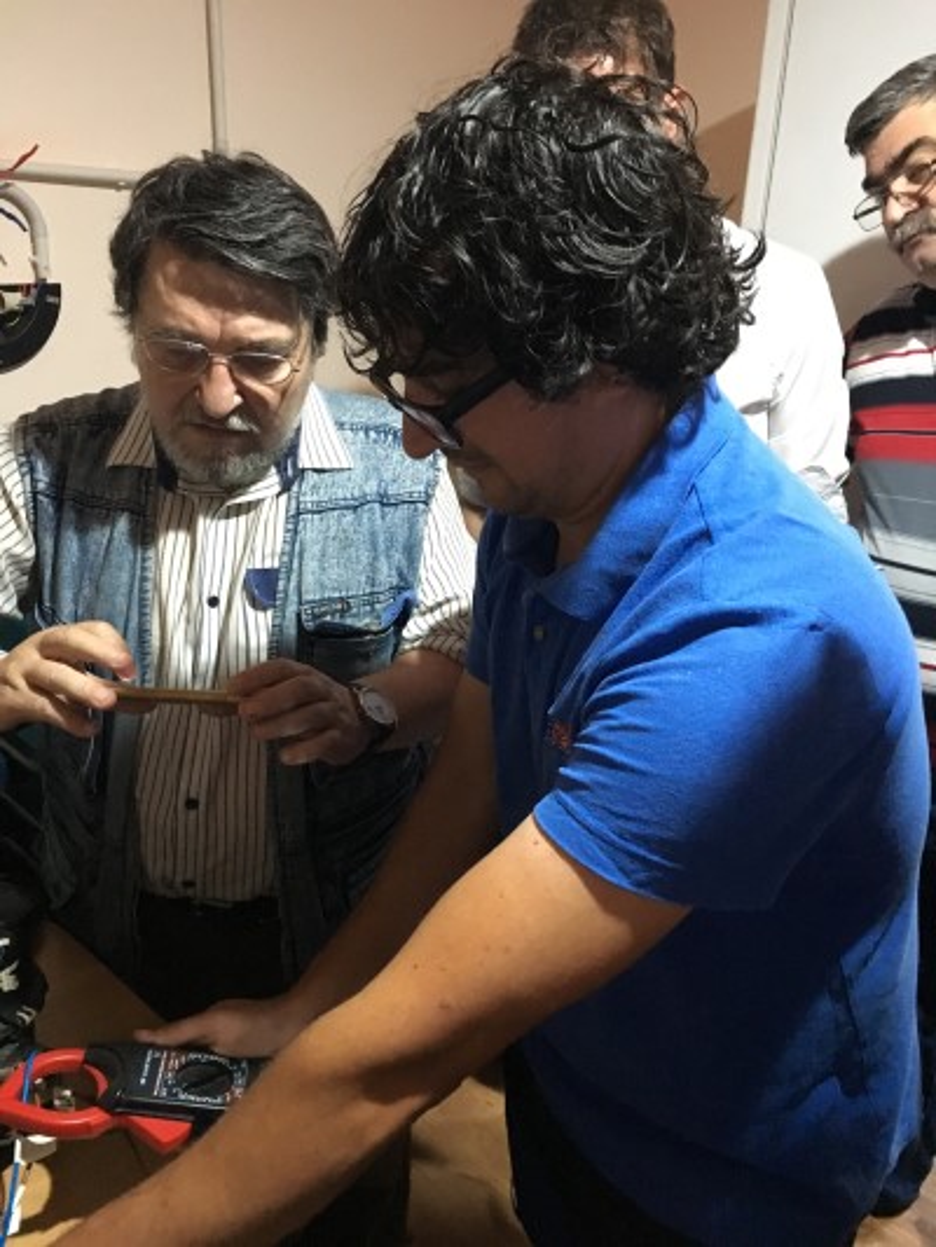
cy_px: 624
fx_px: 1045
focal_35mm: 29
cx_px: 468
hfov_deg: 48.2
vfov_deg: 61.6
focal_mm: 4.15
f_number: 2.2
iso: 320
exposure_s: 1/17
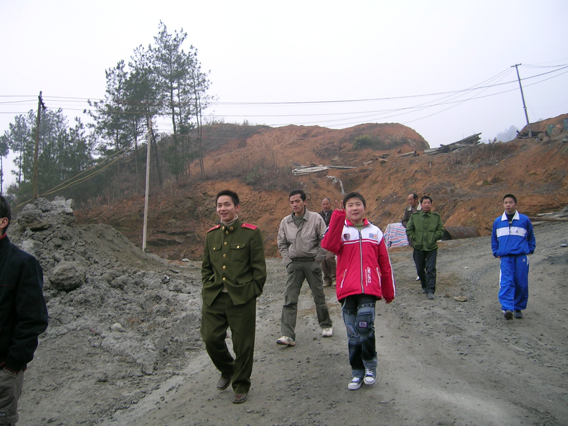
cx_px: 284
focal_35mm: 36
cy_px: 213
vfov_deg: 39.7
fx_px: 591
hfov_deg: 51.4
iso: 50
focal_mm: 5.5
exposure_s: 1/204
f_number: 2.8
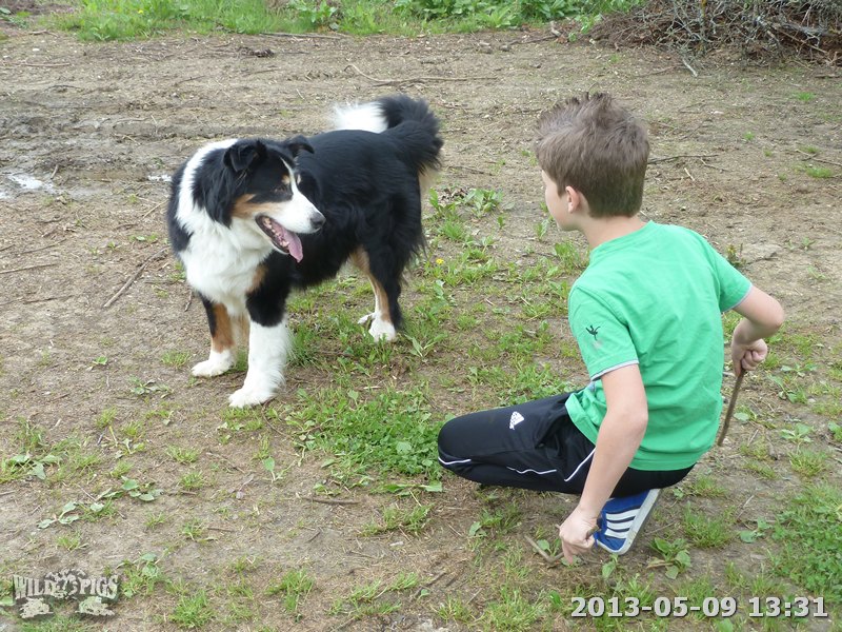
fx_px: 1022
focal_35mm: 42
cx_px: 421
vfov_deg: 34.3
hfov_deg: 44.8
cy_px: 316
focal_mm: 6.9
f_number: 4
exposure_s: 1/125
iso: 80
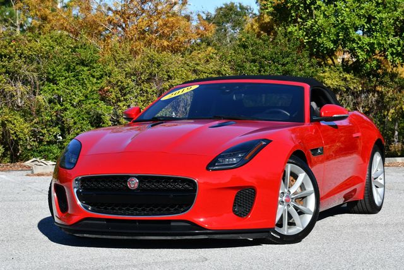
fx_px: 1168
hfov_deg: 19.6
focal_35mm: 104
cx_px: 202
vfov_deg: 13.2
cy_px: 135
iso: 100
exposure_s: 1/250
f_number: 8
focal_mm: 52
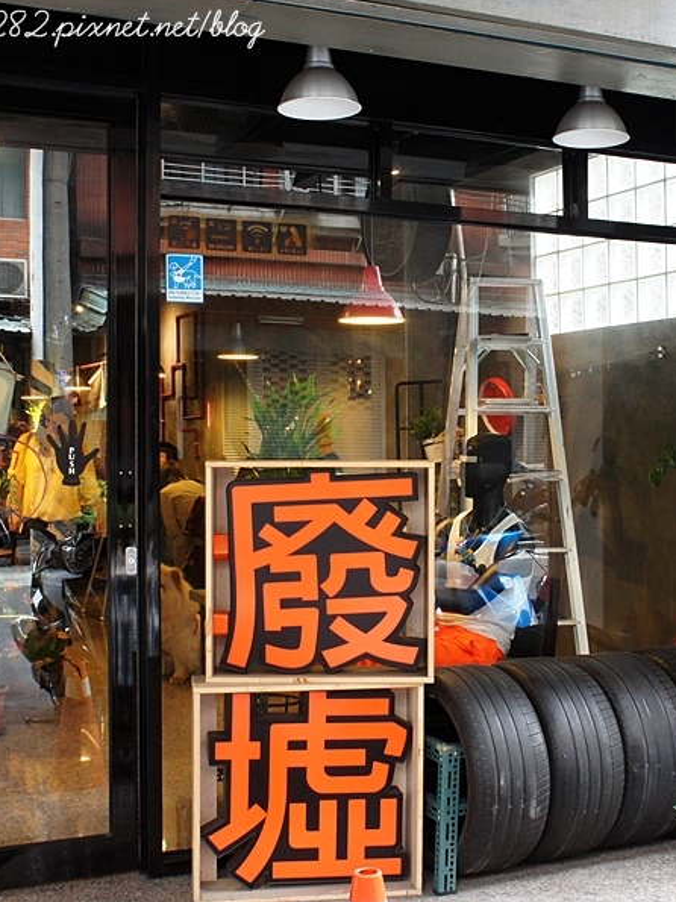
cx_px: 361
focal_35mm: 48
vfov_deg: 39.7
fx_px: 1250
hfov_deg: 30.2
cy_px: 449
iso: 1600
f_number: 9
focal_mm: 22
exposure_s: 1/13
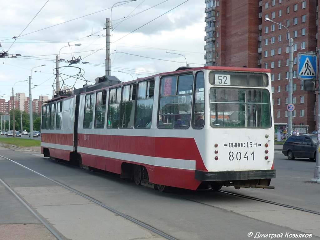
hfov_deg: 55.4
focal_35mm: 33
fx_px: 305
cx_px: 160
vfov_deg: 42.9
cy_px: 120
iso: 100
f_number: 2.8
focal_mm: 5.5
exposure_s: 1/640
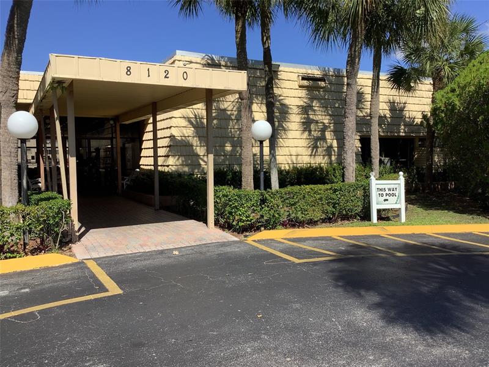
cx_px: 244
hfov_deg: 58.4
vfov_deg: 45.4
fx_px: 438
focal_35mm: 31
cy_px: 184
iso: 25
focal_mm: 3.3
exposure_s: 1/1274
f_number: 2.4
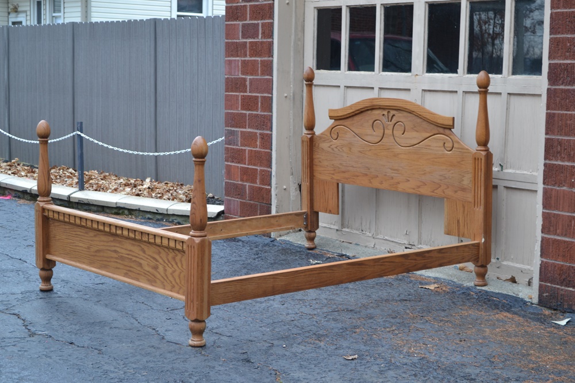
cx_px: 288
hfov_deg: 33.4
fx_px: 958
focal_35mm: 60
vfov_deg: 22.6
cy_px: 192
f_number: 5.3
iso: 400
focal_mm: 40
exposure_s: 1/30
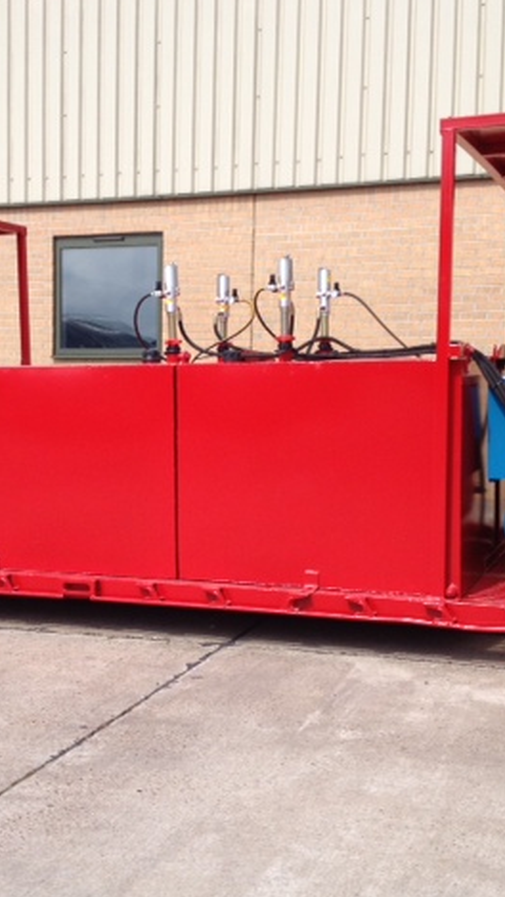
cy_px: 449
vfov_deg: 39.9
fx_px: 1237
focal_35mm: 52
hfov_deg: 23.0
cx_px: 193
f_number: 2.4
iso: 64
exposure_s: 1/1534
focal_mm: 4.28
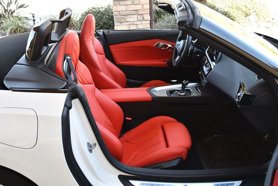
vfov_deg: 36.9
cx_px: 139
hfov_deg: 53.1
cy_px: 93
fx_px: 278
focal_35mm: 36
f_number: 3.5
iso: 500
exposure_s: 1/250
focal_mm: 18
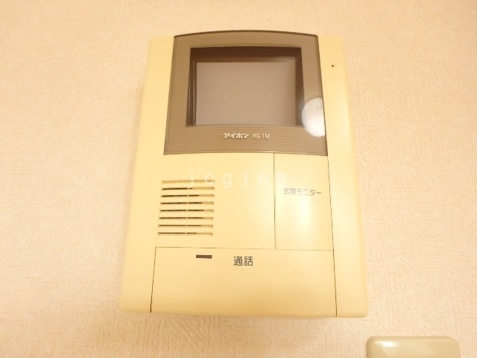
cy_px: 179
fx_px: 289
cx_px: 238
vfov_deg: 63.4
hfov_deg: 79.0
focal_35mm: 21
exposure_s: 1/30
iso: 400
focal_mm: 3.7
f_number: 3.5
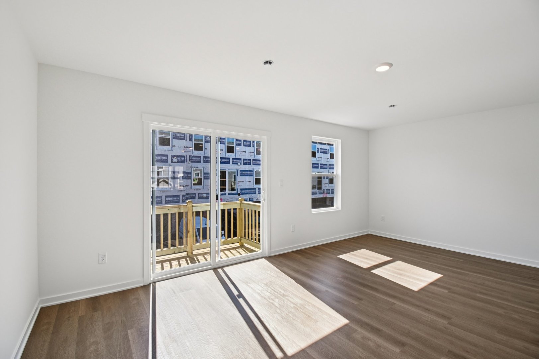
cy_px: 180
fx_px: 224
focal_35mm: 15
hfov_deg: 100.4
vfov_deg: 77.3
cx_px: 270
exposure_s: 1/125
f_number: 8
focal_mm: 10
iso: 100
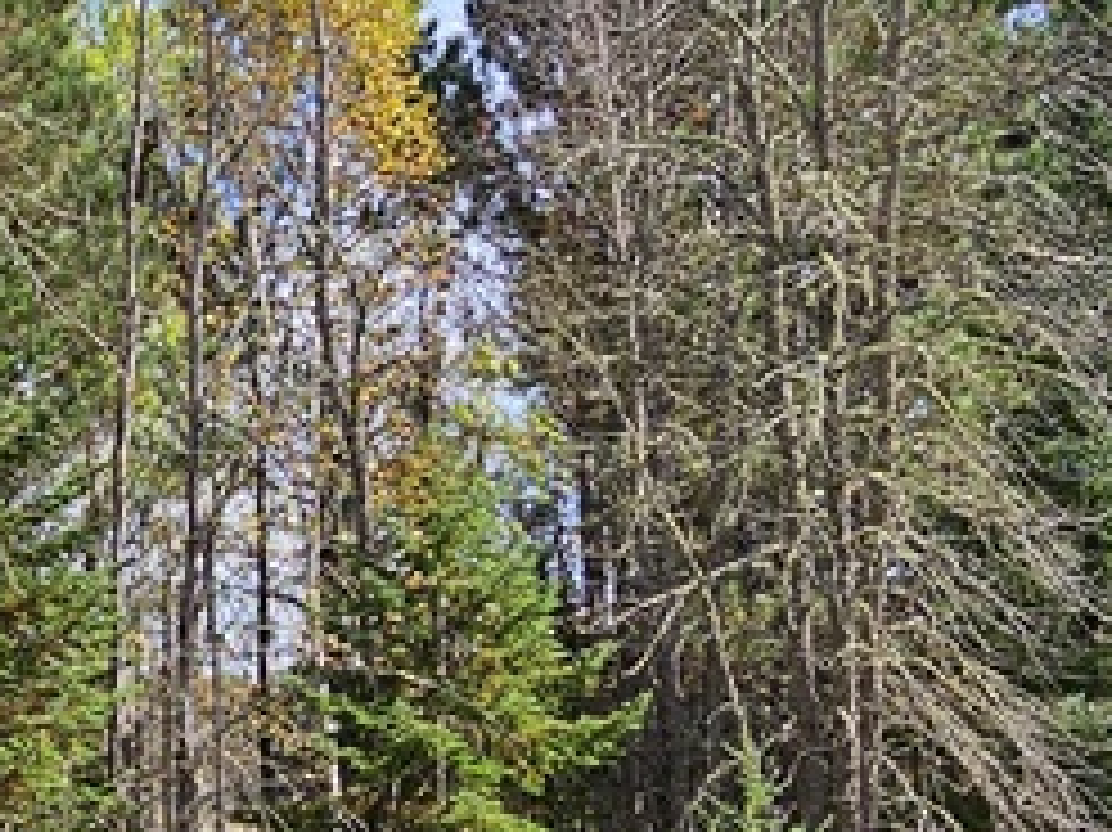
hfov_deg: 32.2
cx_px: -50
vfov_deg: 26.1
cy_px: 756
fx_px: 1734
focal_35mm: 54
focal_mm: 2.2
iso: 50
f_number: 2.2
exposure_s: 1/1195
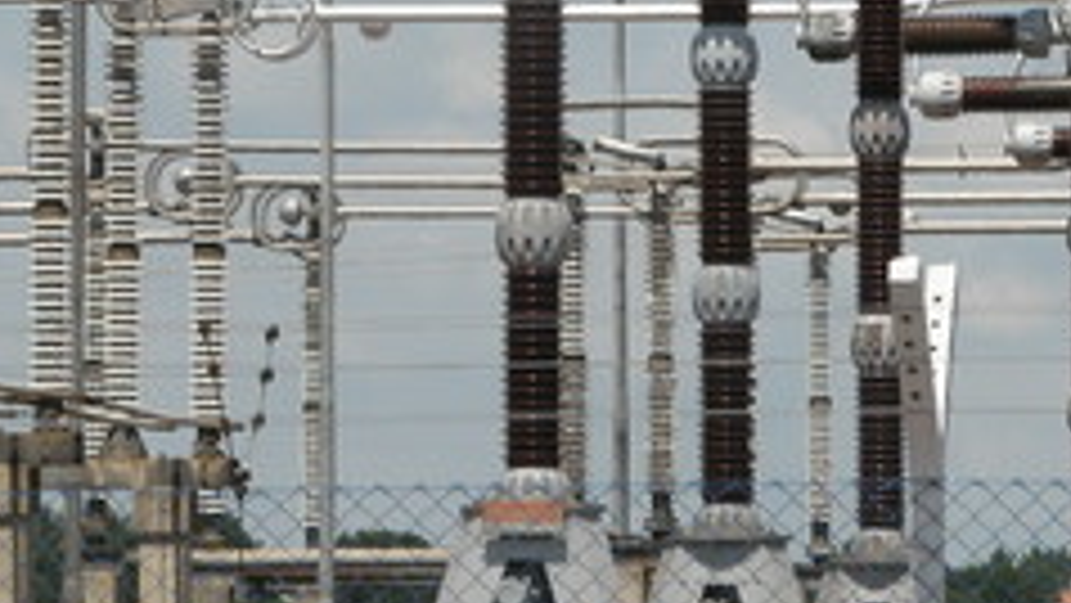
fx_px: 12101
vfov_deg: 2.9
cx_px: 832
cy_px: -32
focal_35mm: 426
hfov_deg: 5.1
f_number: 7
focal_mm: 41.1
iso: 100
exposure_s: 1/426
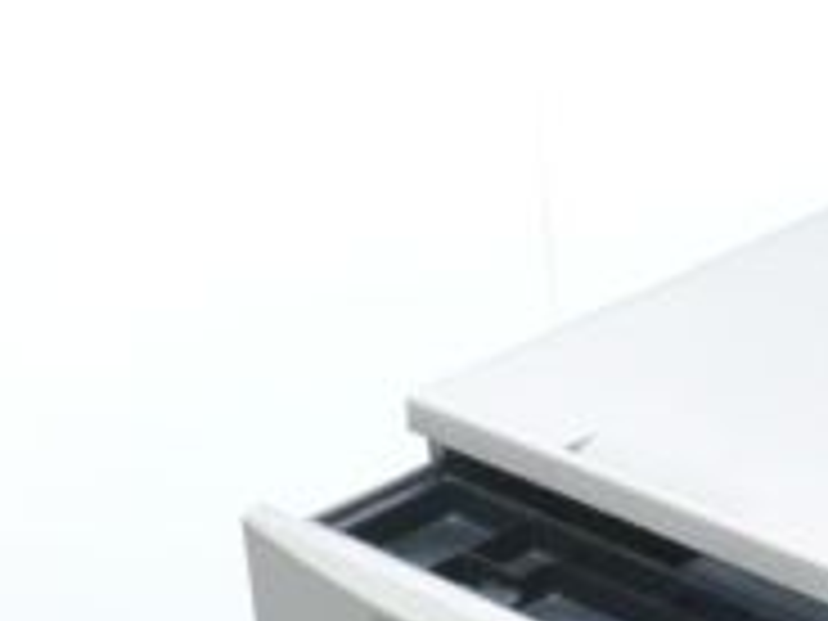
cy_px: 882
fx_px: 3157
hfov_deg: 14.7
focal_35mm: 132
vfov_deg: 10.9
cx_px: 850
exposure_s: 1/25
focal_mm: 6.9
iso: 800
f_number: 3.9
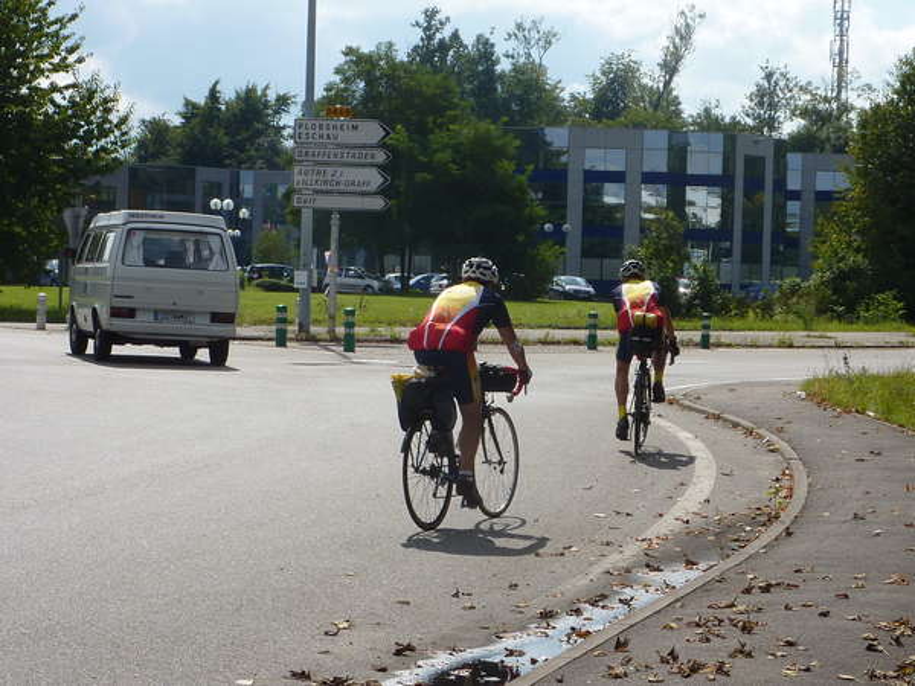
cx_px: 458
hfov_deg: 21.8
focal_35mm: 90
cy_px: 343
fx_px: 2379
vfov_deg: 16.4
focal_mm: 10.3
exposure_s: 1/500
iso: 80
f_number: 5.6
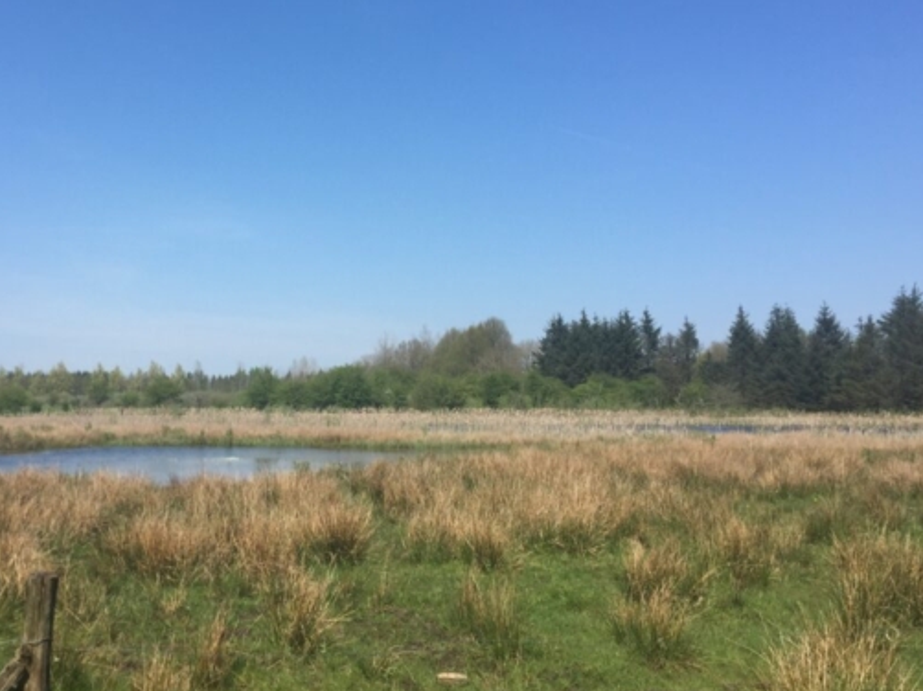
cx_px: 342
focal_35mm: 37
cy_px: 272
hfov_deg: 49.6
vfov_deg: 38.5
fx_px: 986
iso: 32
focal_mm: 4.15
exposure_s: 1/1980
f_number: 2.2
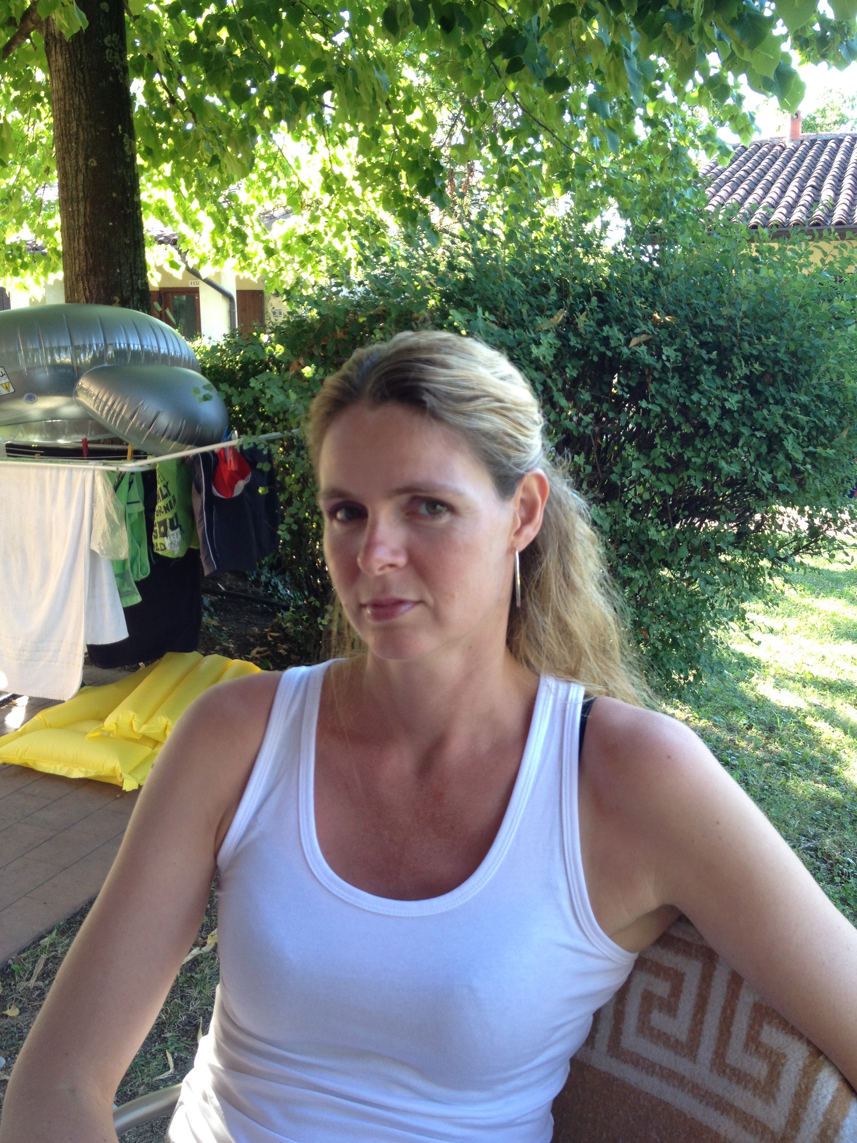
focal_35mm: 35
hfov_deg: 40.7
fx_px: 1155
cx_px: 428
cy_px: 572
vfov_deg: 52.6
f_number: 2.4
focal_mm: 4.28
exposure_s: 1/60
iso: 64
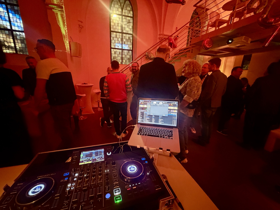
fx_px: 113
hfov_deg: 102.1
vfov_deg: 85.7
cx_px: 140
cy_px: 105
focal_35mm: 14
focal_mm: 2.22
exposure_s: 1/30
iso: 1250
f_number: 2.2
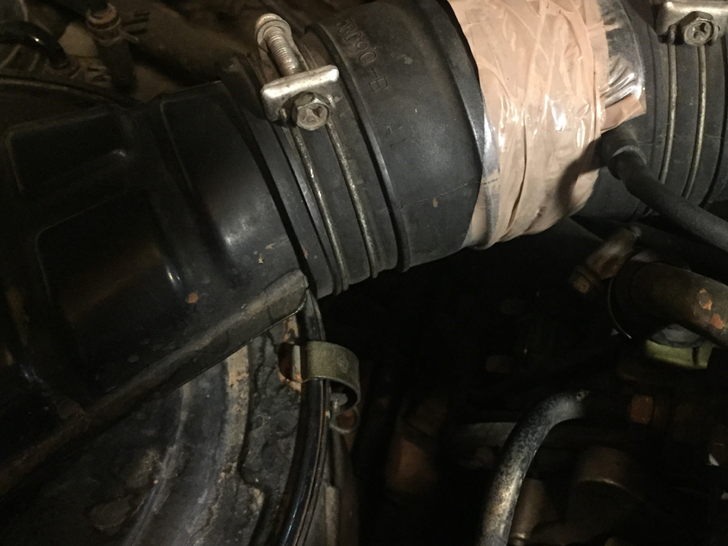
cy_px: 286
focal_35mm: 44
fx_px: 925
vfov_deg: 32.9
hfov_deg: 42.4
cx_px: 481
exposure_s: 1/30
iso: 250
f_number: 2.2
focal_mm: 4.15
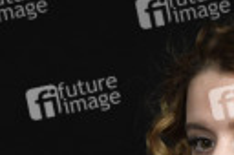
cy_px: 235
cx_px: 207
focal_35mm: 702
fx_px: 4557
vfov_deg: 2.0
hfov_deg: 2.9
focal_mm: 200
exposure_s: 1/200
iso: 2500
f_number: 4
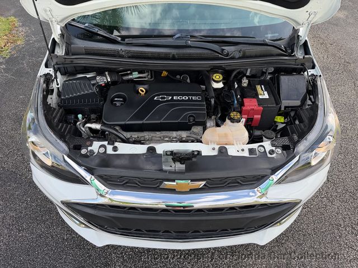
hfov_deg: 71.6
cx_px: 179
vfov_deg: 56.8
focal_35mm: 24
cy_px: 134
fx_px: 248
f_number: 1.78
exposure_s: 1/840
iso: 80
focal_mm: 6.76
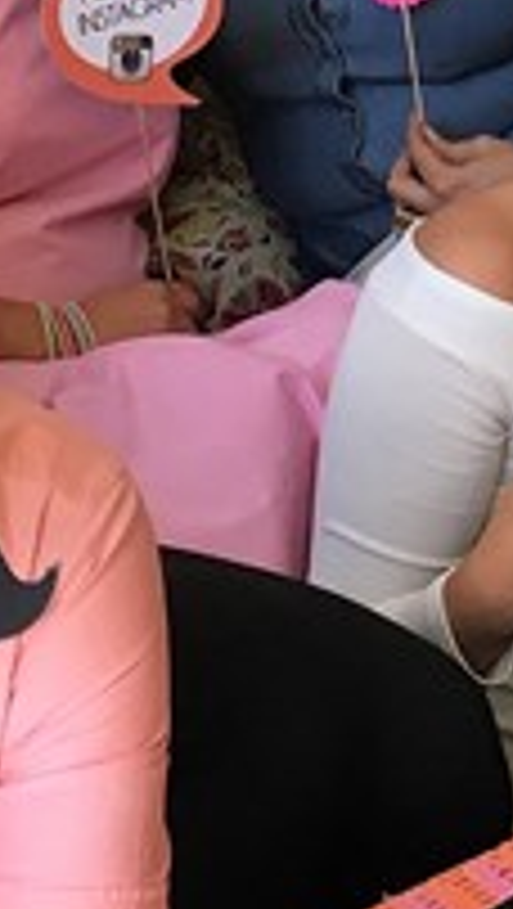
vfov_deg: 12.6
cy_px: -562
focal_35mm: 160
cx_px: 428
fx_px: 3860
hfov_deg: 7.6
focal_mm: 4.15
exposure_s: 1/40
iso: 25
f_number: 2.2
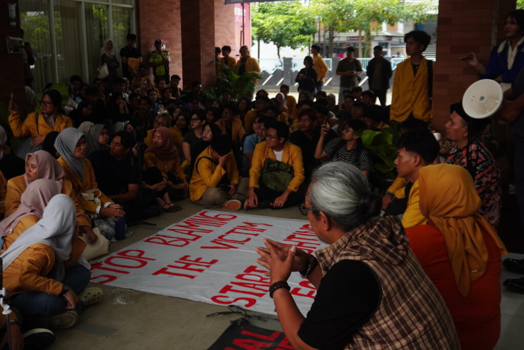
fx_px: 590
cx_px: 262
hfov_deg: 47.9
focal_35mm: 40
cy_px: 175
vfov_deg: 33.1
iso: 500
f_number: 4.5
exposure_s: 1/60
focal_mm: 27
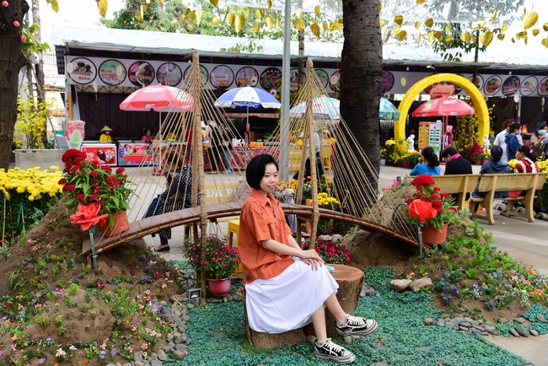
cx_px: 274
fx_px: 579
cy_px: 183
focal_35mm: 38
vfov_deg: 35.1
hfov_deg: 50.7
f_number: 5
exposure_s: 1/100
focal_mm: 38
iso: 100
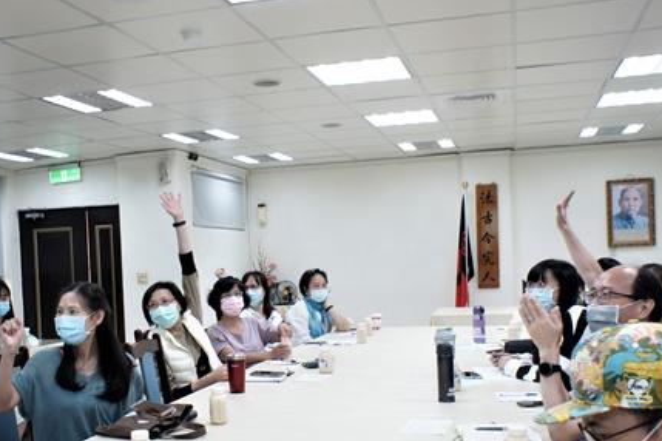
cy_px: 284
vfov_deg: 31.7
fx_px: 772
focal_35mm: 42
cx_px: 269
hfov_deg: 46.2
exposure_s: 1/80
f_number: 2.8
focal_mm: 16
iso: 200
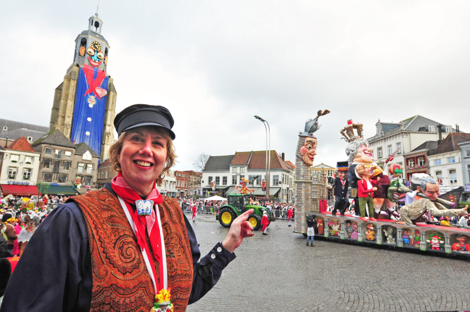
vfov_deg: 64.5
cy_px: 156
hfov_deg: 87.0
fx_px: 248
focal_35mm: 19
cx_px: 235
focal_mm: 19
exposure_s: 1/200
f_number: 8
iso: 800
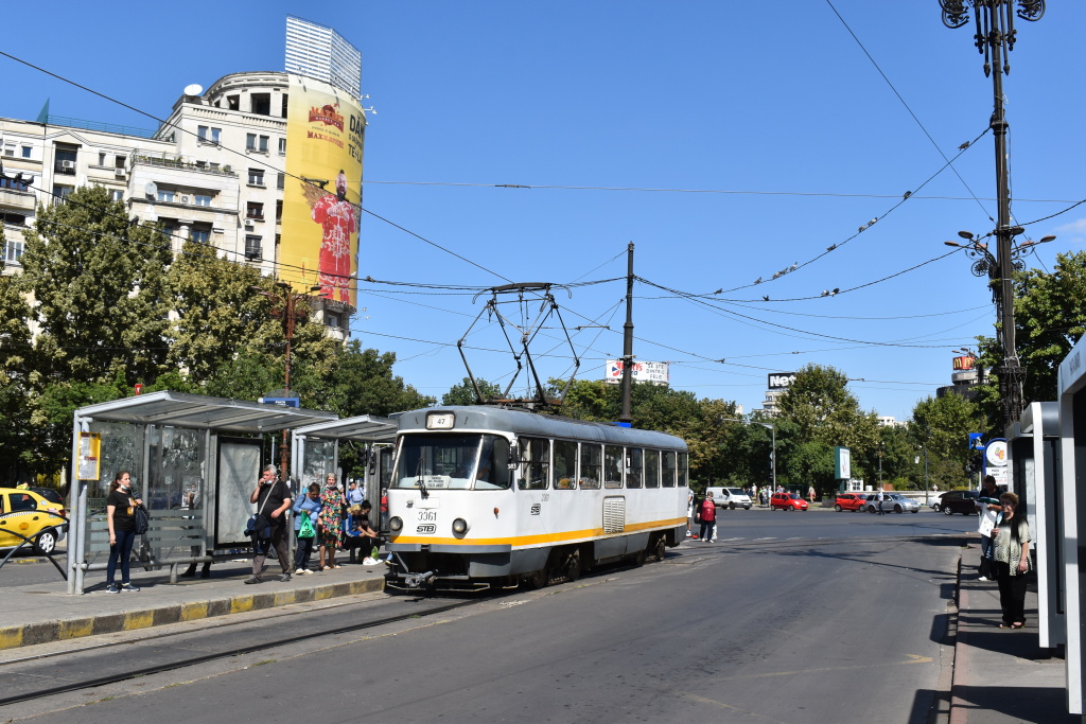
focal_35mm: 38
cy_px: 362
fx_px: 1131
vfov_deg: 35.5
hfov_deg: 51.3
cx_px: 543
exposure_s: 1/400
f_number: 10
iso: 200
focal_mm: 25
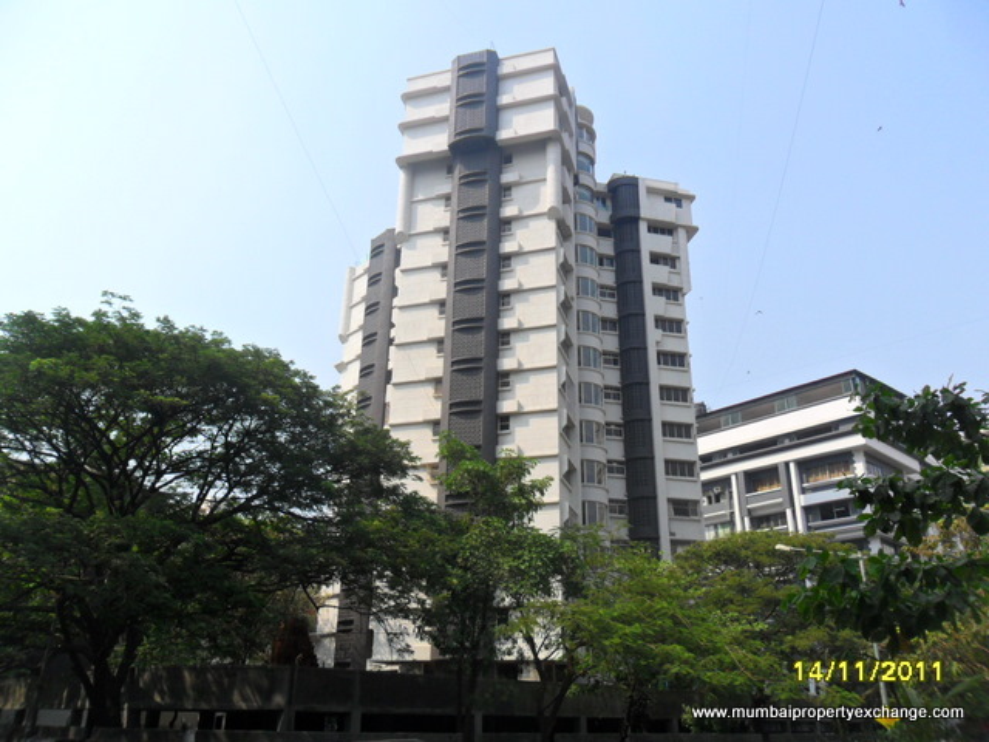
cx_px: 494
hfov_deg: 65.3
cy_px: 371
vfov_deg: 51.4
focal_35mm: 27
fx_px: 771
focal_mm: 4.9
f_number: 3.5
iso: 100
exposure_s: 1/1000
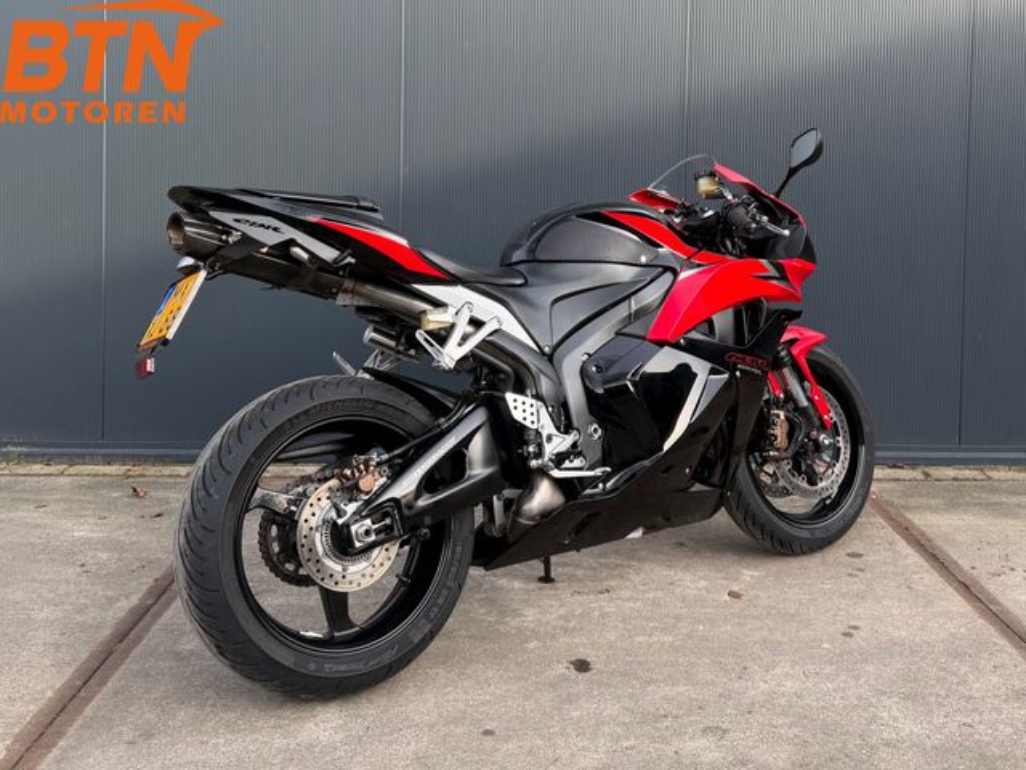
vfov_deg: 56.8
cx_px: 513
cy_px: 385
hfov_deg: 71.6
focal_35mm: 24
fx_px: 711
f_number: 1.78
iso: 80
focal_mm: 6.76
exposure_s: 1/391
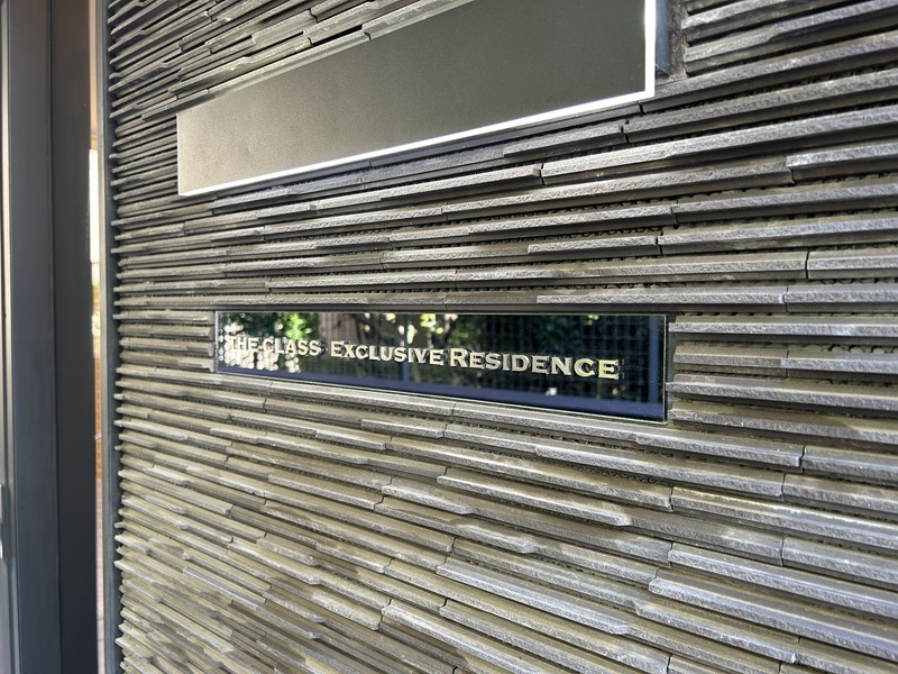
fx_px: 674
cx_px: 449
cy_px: 337
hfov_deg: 67.3
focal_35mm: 26
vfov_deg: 53.1
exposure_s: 1/121
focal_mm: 5.7
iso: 100
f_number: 1.5
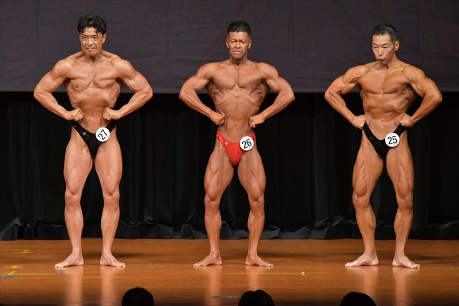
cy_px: 153
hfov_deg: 7.6
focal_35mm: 270
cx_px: 230
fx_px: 3441
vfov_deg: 5.1
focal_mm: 180
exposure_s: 1/400
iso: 5000
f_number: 5.6
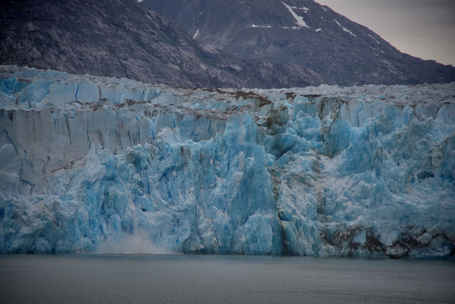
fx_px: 1517
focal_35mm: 120
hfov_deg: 17.1
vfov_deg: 11.4
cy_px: 152
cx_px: 228
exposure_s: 1/250
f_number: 4
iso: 140
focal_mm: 120
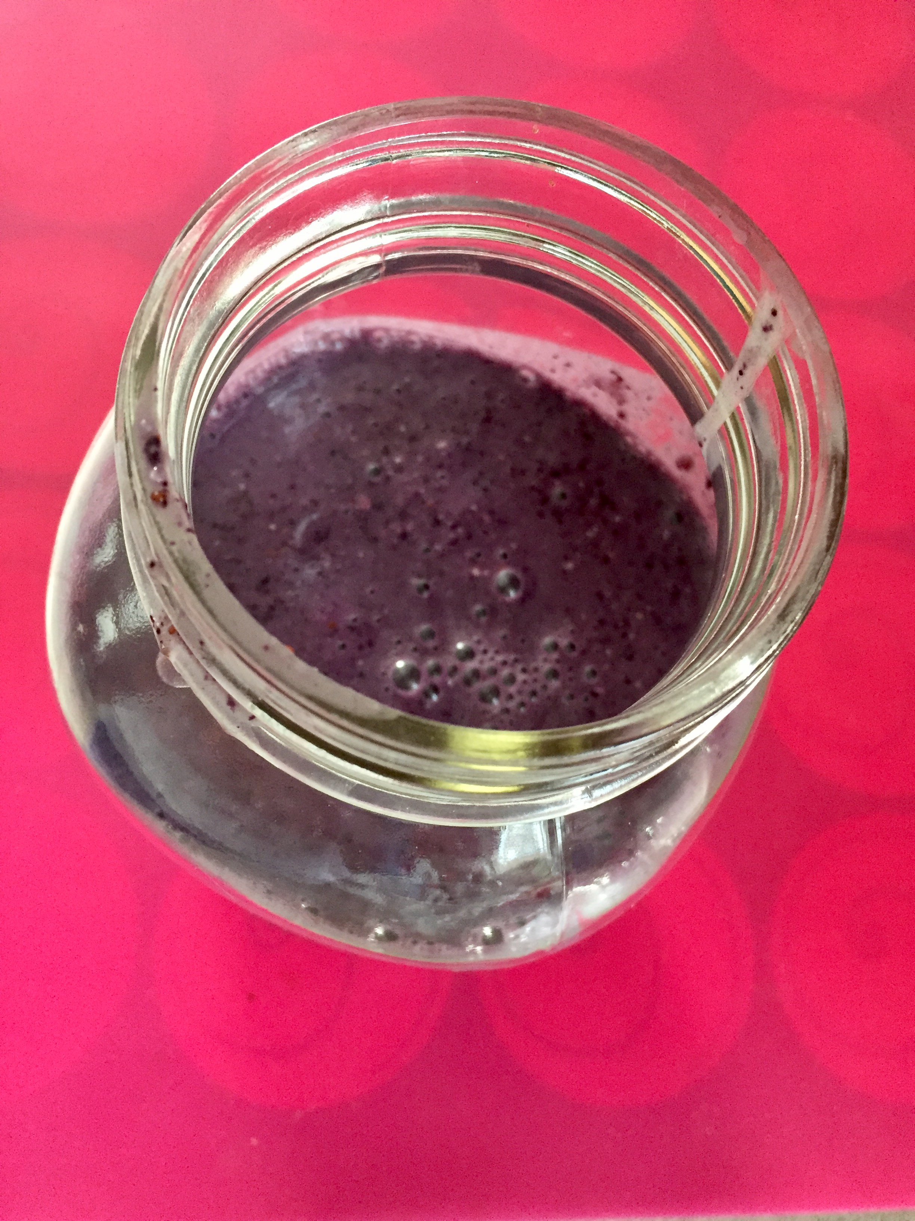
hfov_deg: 48.2
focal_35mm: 29
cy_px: 610
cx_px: 458
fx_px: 1022
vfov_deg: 61.7
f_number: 2.2
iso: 250
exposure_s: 1/24
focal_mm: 4.15
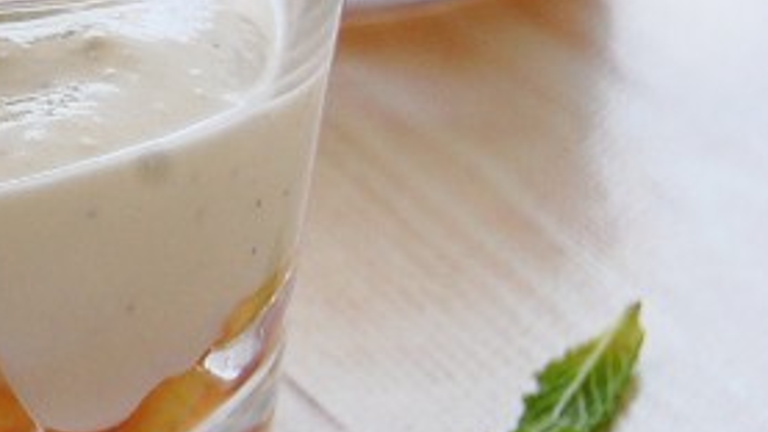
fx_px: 6353
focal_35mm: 312
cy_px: -76
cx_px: -602
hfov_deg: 6.8
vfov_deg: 3.9
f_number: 8
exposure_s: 1/60
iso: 360
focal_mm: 55
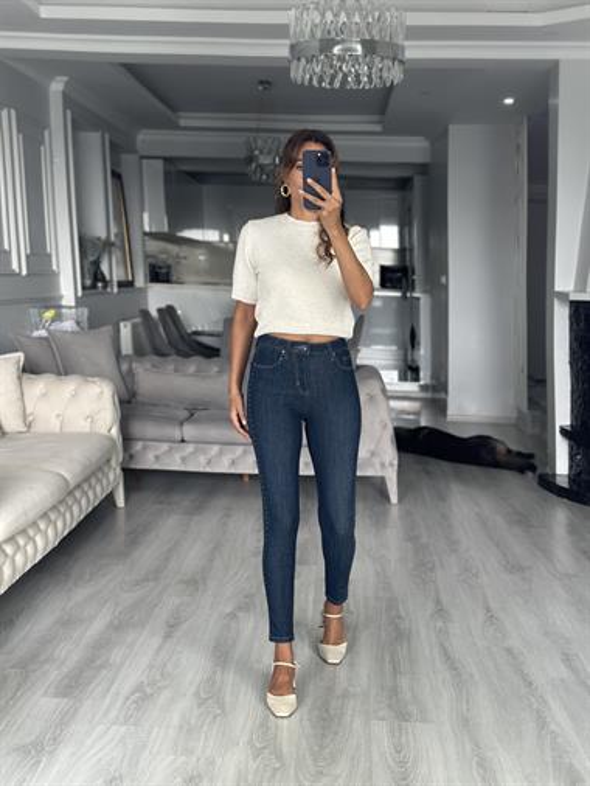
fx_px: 1090
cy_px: 393
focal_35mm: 48
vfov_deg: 39.6
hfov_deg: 30.3
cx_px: 295
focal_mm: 6.86
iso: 125
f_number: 1.78
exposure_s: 1/83
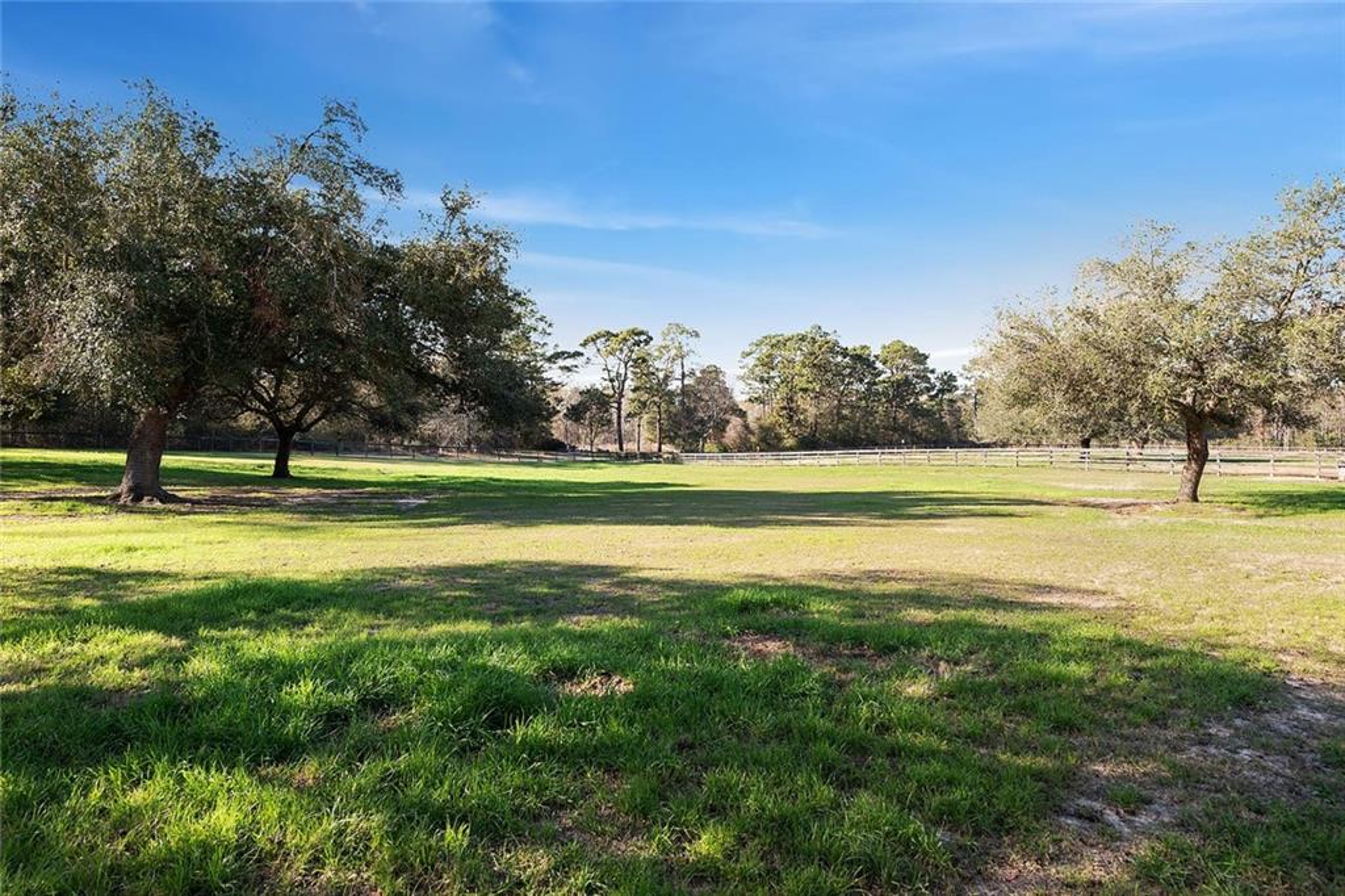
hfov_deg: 84.0
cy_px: 448
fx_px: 747
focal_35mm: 20
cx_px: 672
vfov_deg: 61.9
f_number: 9
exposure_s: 1/100
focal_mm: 20
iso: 200
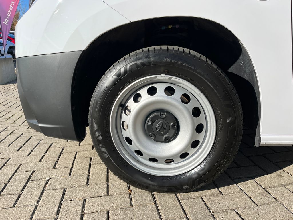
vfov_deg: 53.1
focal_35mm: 26
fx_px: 220
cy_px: 110
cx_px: 146
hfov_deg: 67.3
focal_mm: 5.1
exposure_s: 1/2967
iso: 50
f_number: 1.6
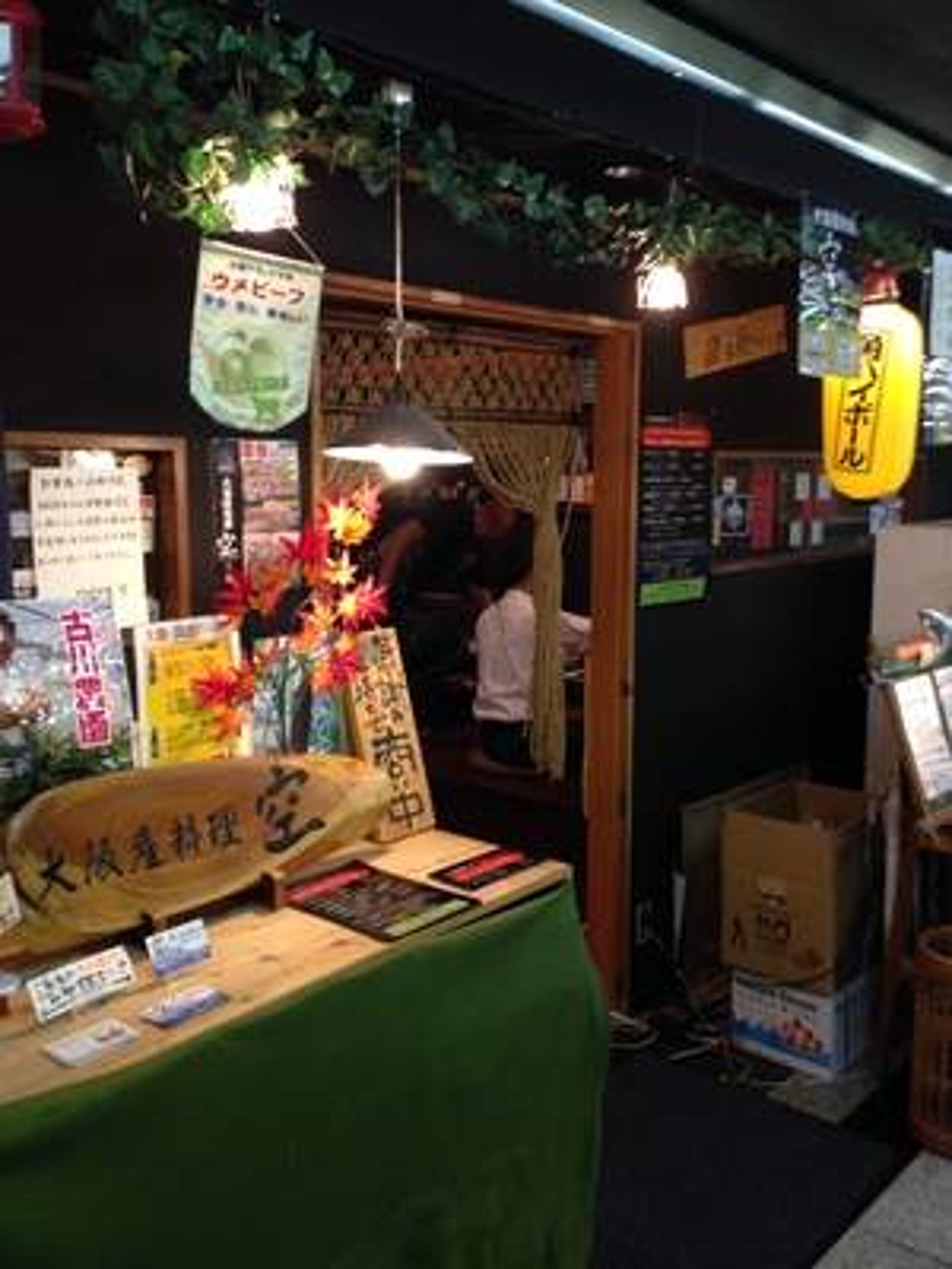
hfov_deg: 42.9
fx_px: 1210
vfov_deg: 55.4
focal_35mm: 33
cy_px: 634
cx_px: 476
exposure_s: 1/20
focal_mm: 4.12
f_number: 2.4
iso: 125
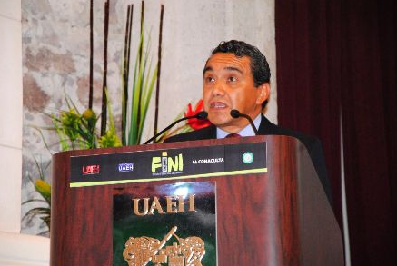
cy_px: 133
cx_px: 195
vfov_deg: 8.5
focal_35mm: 162
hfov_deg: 12.7
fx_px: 1784
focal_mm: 105
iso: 1600
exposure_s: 1/40
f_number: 5.6
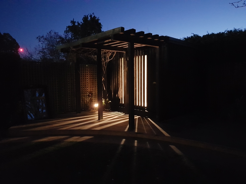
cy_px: 92
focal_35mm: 26
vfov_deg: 53.1
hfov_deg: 67.3
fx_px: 185
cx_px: 123
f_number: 1.7
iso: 1250
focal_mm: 4.2
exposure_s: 1/7
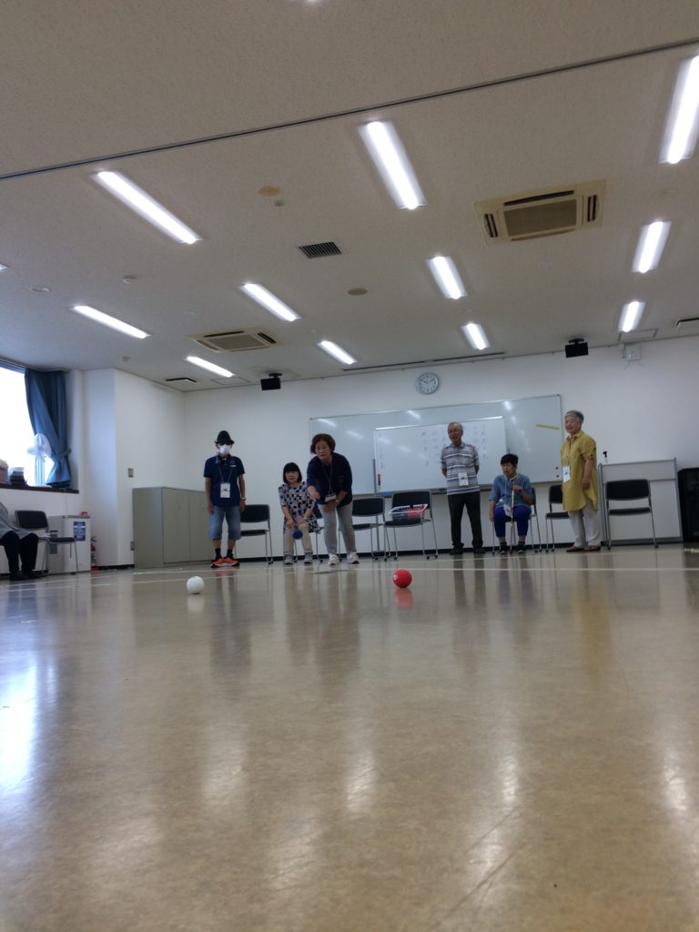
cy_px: 466
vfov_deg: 61.7
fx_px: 781
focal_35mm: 29
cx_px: 350
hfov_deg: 48.2
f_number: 2.2
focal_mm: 4.15
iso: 50
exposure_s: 1/120
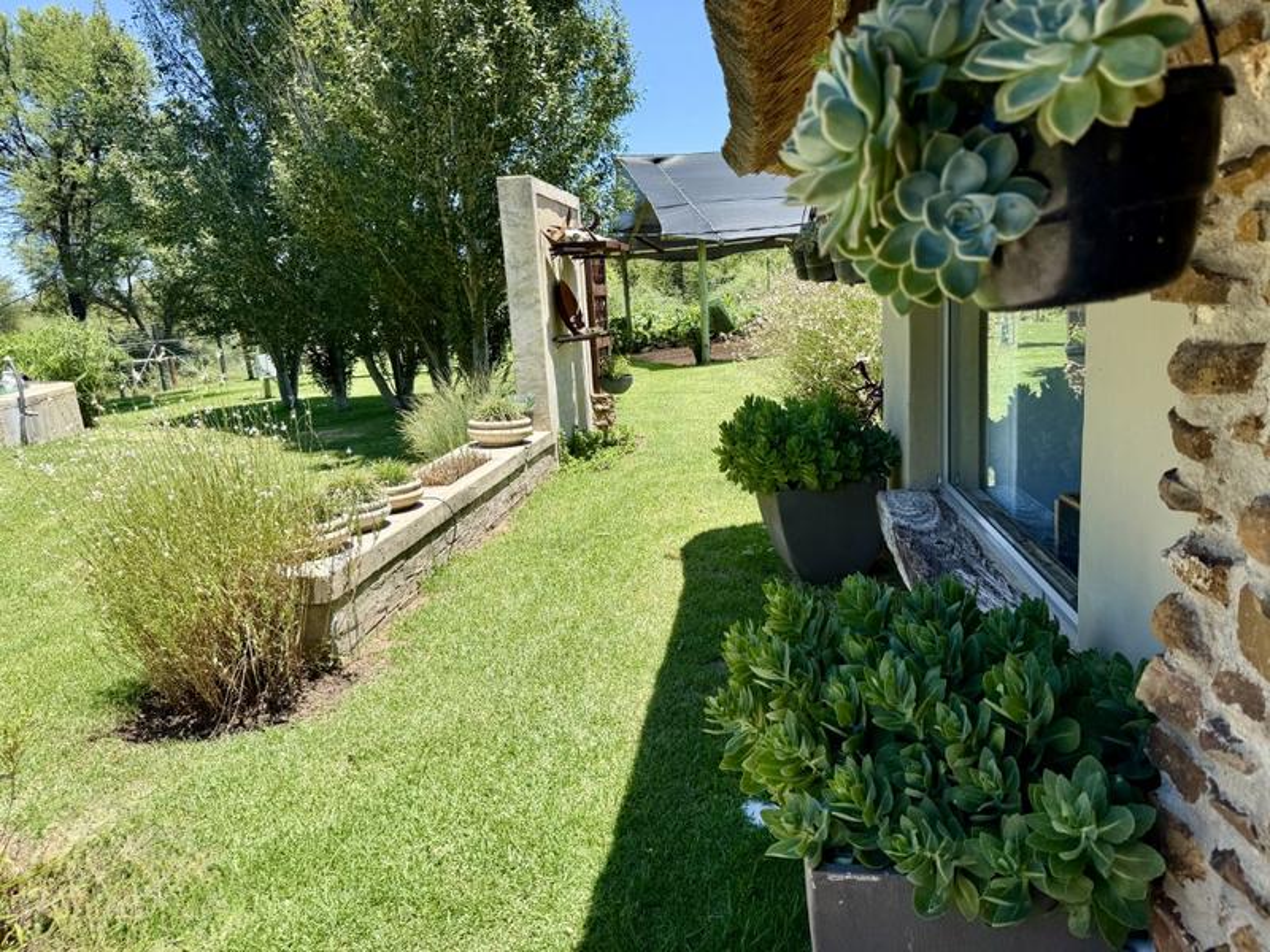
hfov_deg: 71.6
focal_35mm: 24
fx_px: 881
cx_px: 635
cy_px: 476
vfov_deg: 56.8
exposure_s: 1/1689
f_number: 1.78
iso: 80
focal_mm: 6.76
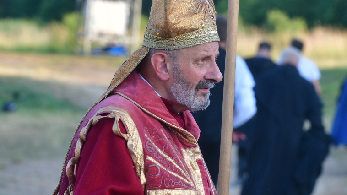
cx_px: 281
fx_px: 2576
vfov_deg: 4.3
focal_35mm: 280
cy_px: 77
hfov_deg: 7.7
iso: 100
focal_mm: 125
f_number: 5.6
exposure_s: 1/125
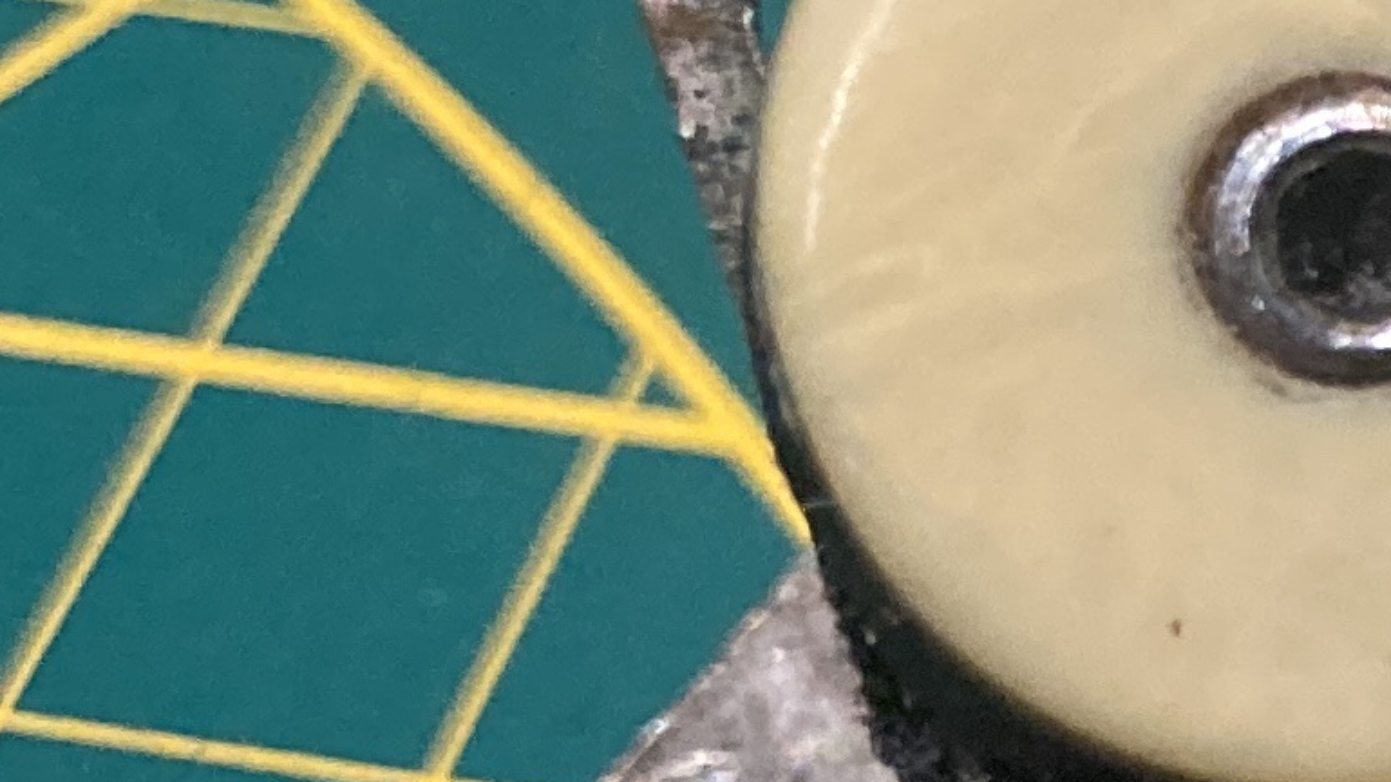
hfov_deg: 11.9
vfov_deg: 7.6
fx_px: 5900
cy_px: 577
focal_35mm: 160
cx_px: 2813
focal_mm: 3.99
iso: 250
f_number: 1.8
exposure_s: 1/60
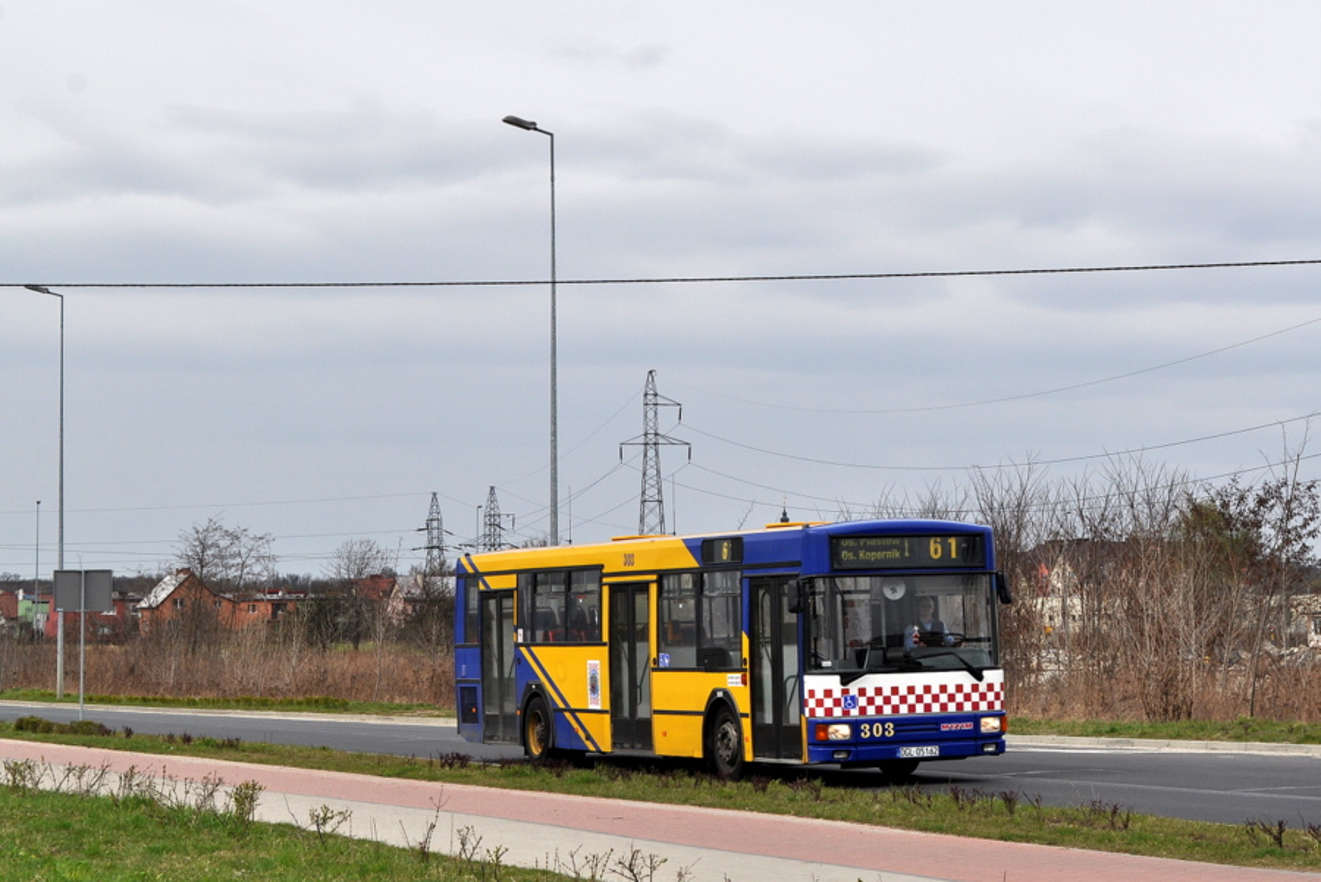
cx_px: 660
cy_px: 441
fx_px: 2753
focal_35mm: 75
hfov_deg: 27.0
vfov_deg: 18.2
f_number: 13
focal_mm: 50
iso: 200
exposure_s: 1/640
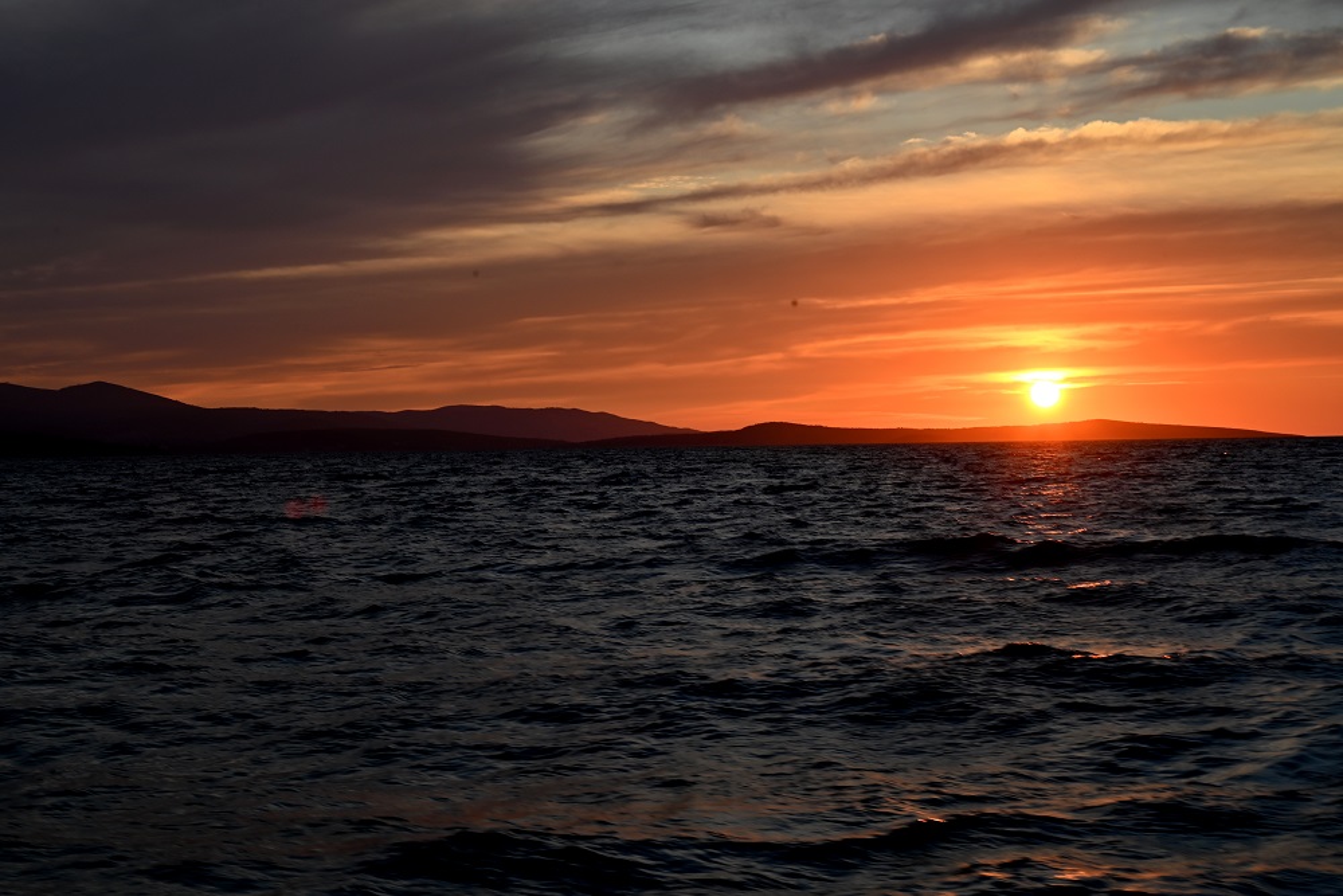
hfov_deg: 28.8
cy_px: 448
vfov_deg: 19.5
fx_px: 2612
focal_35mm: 70
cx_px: 672
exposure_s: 1/80
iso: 160
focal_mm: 70
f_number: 16
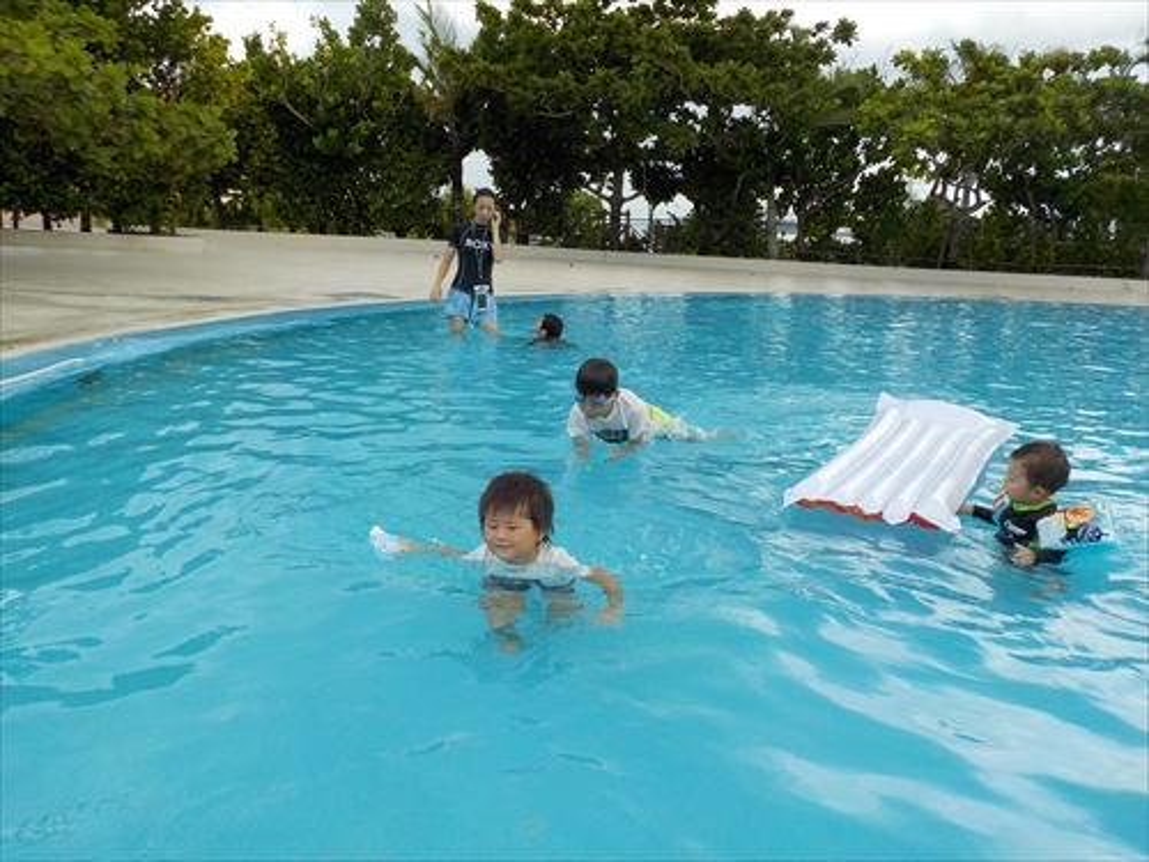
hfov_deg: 60.0
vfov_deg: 46.8
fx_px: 996
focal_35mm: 30
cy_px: 431
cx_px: 574
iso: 125
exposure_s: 1/640
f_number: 3.3
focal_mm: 4.1
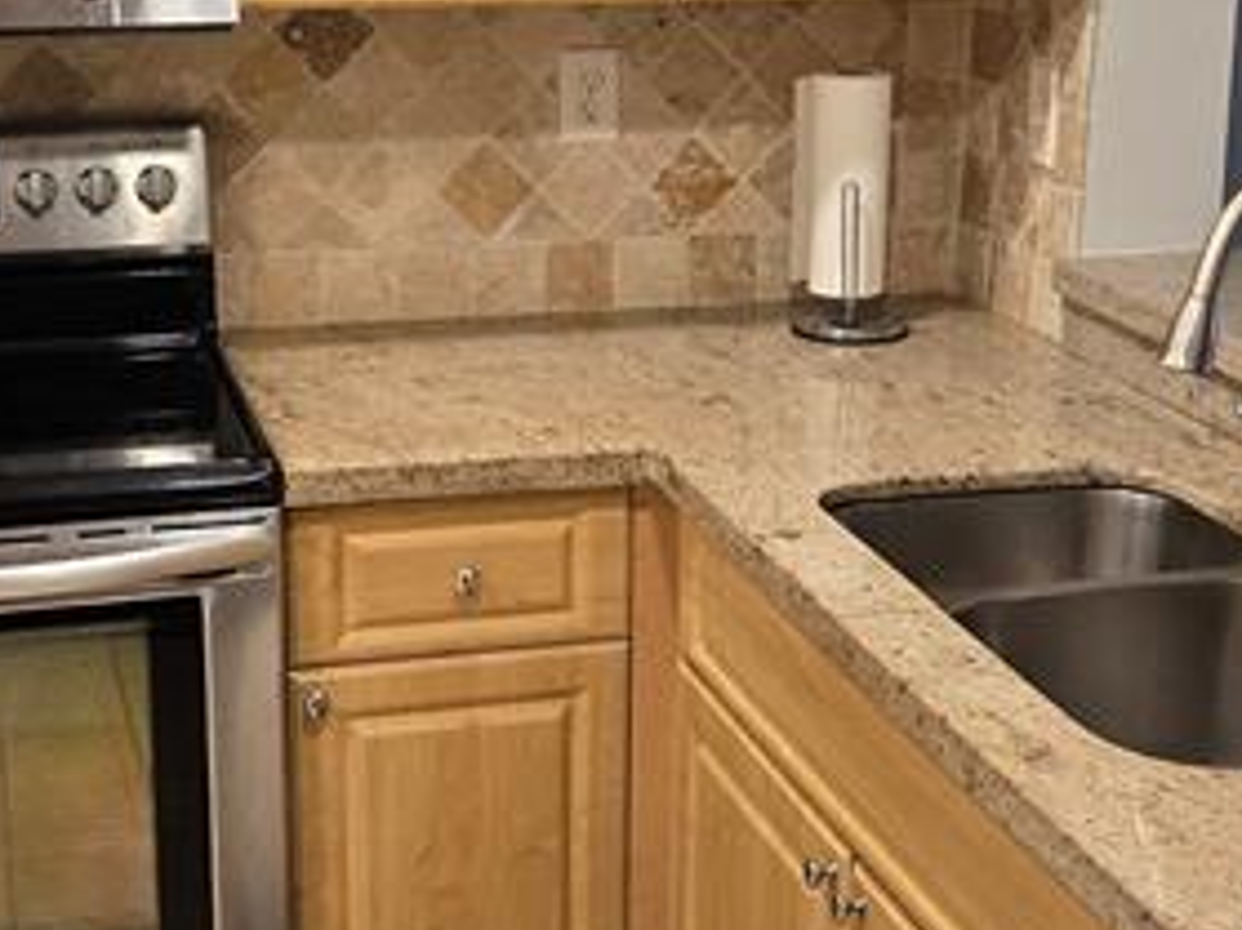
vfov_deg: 22.2
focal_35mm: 66
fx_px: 2367
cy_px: 329
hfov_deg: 29.3
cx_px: 516
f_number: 1.8
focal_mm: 5.4
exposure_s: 1/120
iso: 250
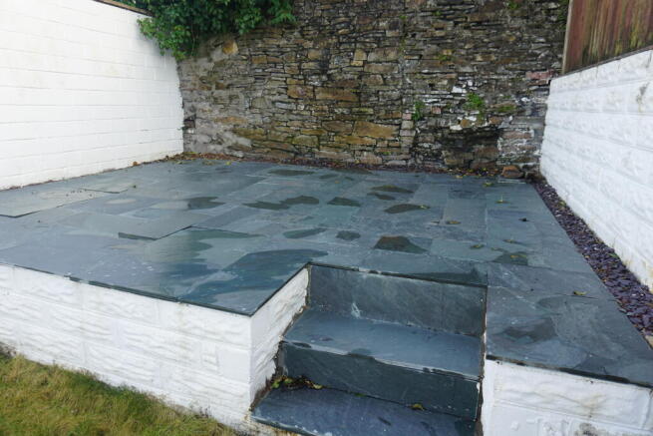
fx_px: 435
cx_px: 326
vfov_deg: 53.2
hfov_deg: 73.7
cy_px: 218
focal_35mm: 24
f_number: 4.5
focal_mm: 16
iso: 100
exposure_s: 1/60
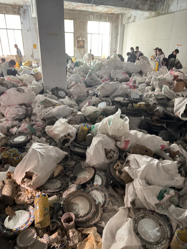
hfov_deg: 56.8
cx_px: 94
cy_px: 124
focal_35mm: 24
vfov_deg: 71.6
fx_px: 173
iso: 1000
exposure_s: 1/31
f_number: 1.78
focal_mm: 6.86
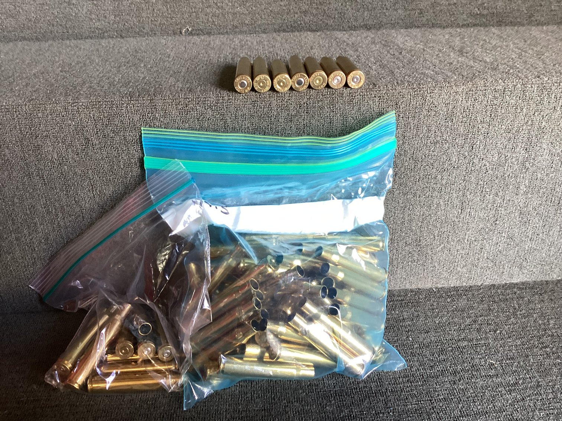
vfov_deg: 45.4
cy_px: 210
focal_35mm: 31
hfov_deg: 58.3
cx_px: 281
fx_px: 503
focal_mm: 3.3
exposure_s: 1/50
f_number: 2.4
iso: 160
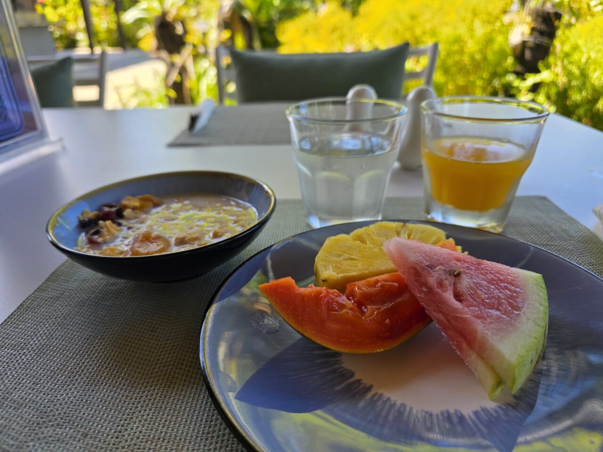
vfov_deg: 58.9
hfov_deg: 73.9
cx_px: 302
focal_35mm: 23
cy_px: 226
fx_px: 401
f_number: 1.7
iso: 40
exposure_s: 1/359
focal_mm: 6.3
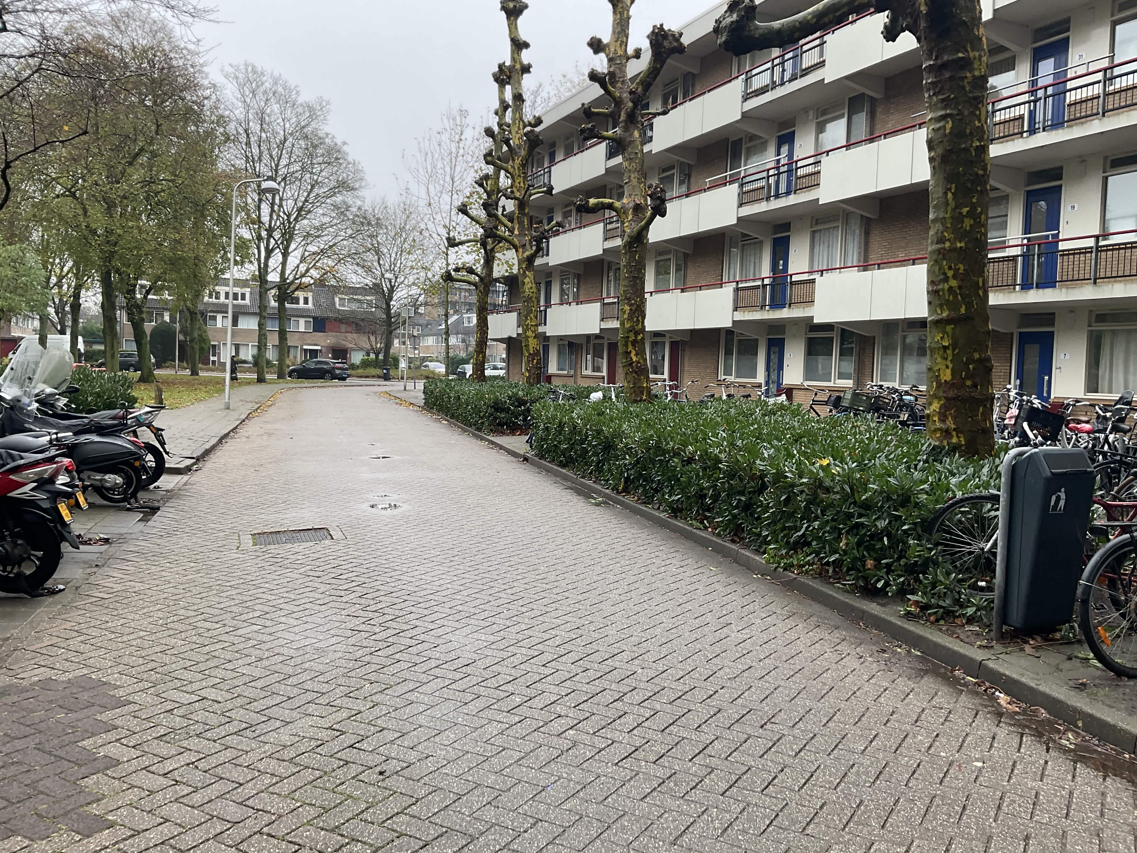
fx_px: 985
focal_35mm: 30
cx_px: 552
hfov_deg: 60.0
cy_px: 415
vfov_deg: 46.8
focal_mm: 3
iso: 25
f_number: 1.8
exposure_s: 1/100
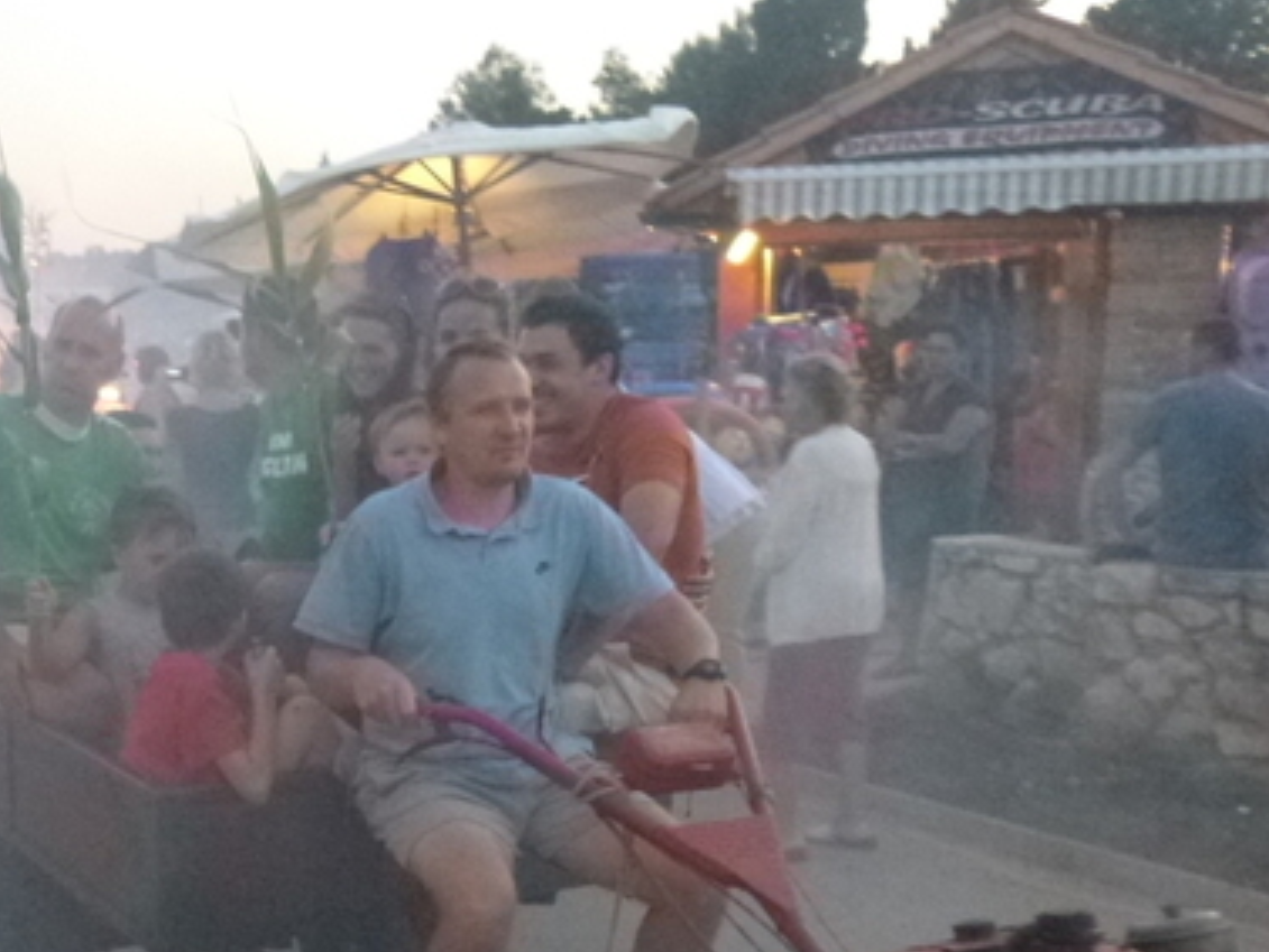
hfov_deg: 34.2
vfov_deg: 27.1
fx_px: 1944
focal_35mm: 53
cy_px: 740
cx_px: 125
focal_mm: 4.5
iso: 800
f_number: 3.1
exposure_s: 1/80
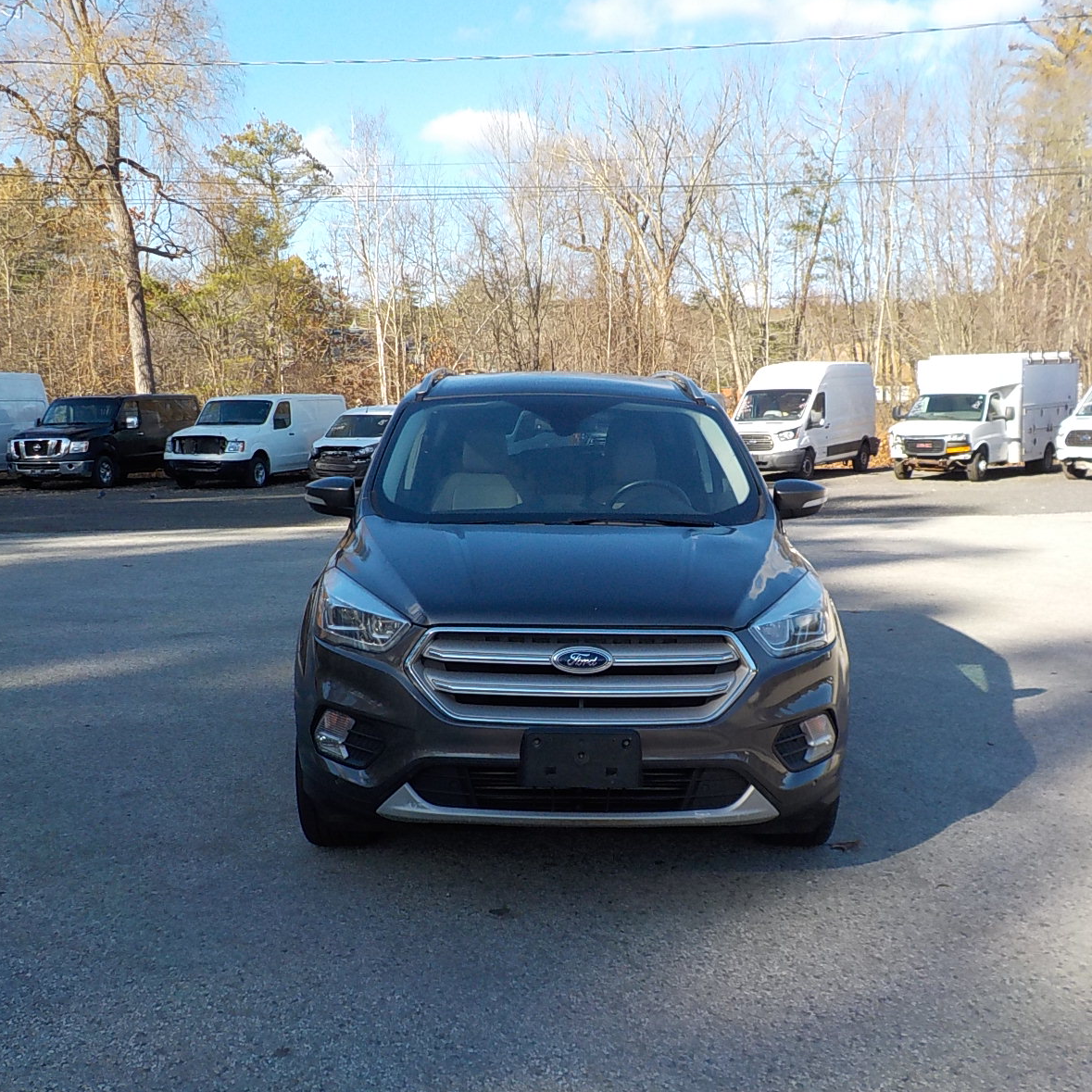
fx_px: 1285
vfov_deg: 46.0
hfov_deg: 46.0
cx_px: 573
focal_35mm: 36
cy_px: 551
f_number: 3.3
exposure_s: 1/500
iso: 125
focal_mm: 4.1
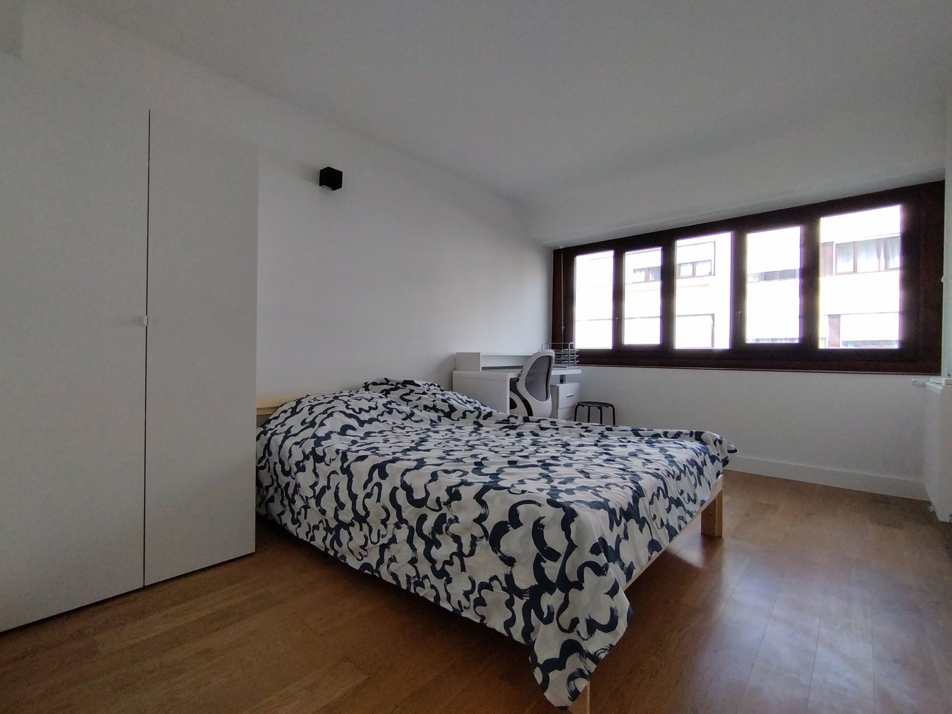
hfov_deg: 94.5
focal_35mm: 16
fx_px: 440
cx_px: 476
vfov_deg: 78.1
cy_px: 357
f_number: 2.2
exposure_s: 1/208
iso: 50
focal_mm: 1.65
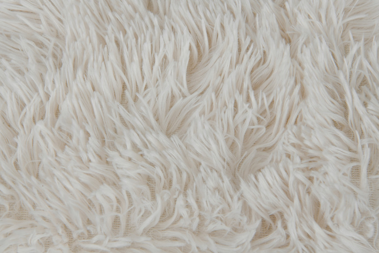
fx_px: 737
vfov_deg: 19.5
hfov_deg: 28.8
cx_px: 190
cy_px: 126
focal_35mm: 70
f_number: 20
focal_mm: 70
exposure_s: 1/160
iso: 100
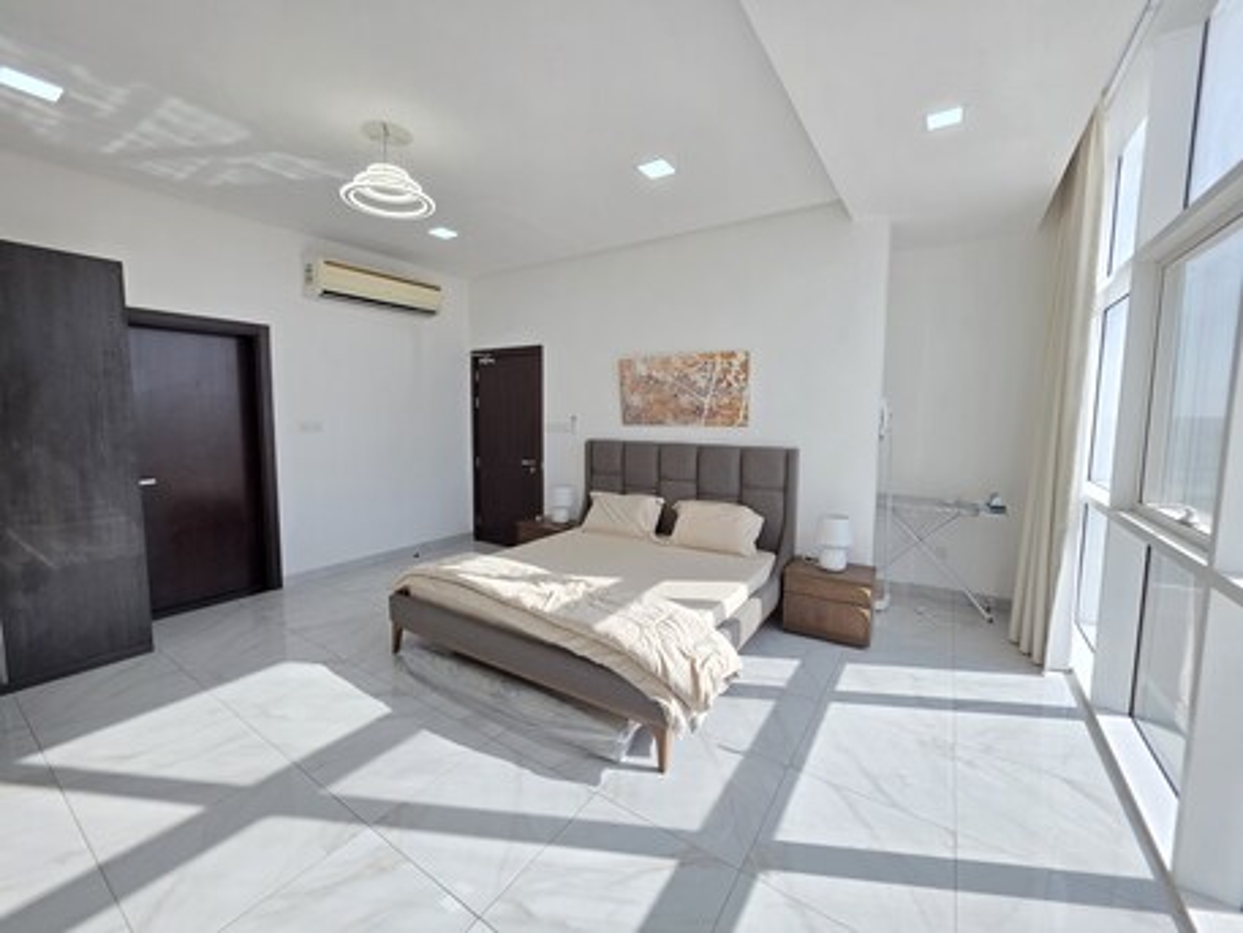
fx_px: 467
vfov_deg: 89.9
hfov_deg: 106.2
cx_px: 622
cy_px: 466
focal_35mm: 13
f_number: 1.9
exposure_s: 1/476
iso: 40
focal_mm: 2.2
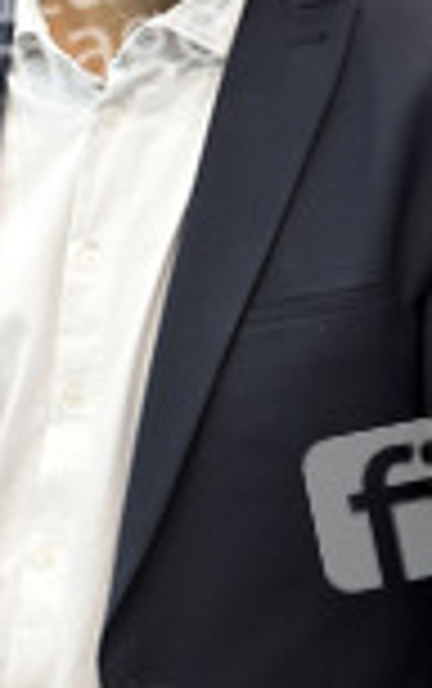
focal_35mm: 138
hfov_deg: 9.5
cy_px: 261
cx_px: 126
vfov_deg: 15.1
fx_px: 2592
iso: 3200
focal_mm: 52
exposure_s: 1/320
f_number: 5.6
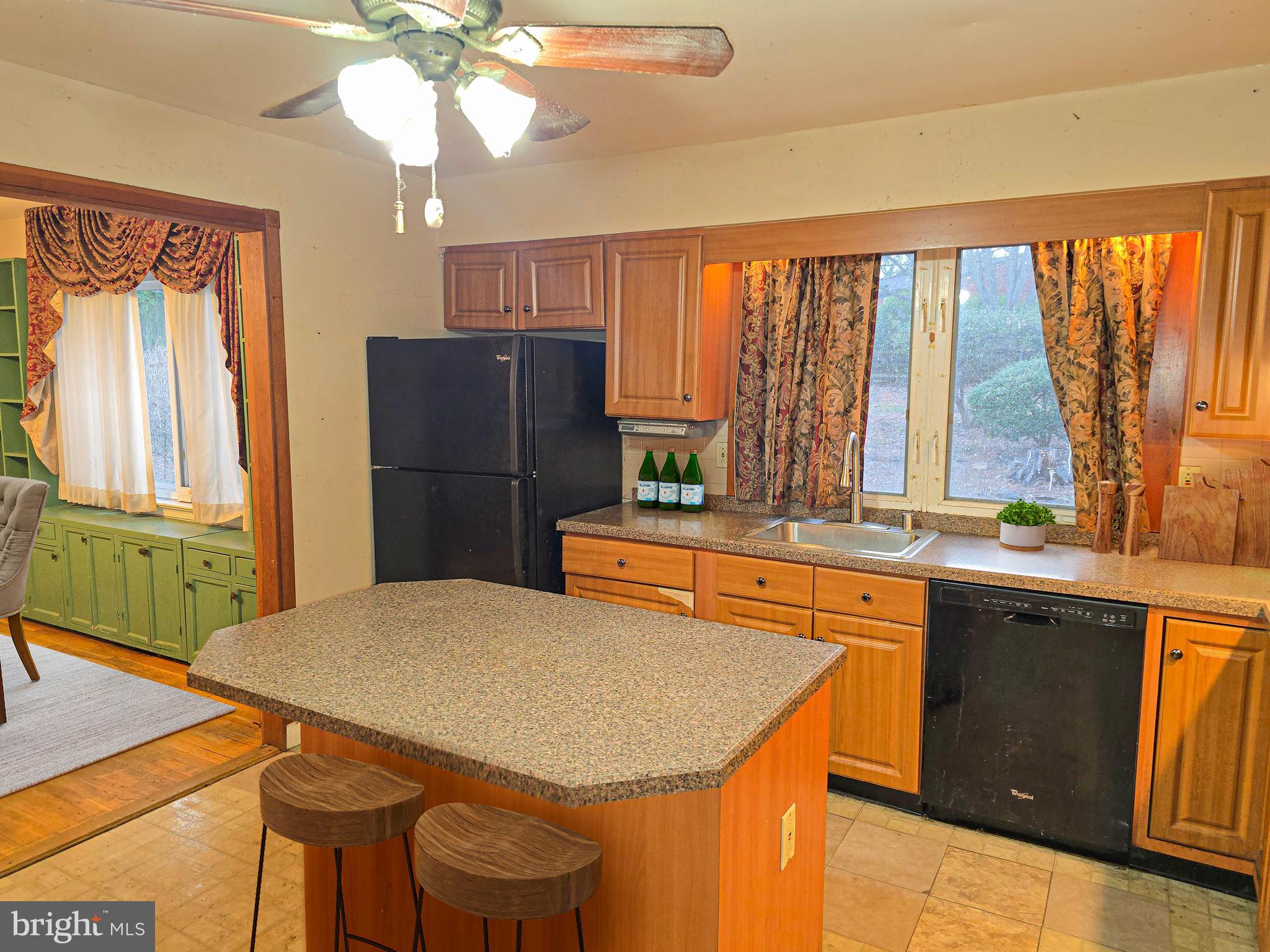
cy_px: 476
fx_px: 844
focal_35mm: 23
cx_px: 635
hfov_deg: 73.9
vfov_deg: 58.9
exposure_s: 1/20
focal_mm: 6.3
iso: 125
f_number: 1.7
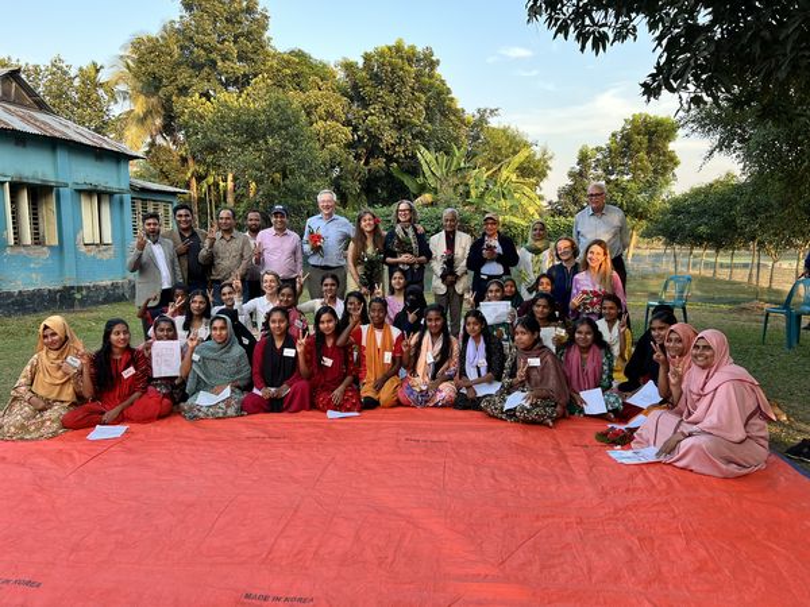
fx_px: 608
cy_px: 304
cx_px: 405
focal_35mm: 26
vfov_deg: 53.1
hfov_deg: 67.3
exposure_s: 1/185
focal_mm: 5.7
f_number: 1.5
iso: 40
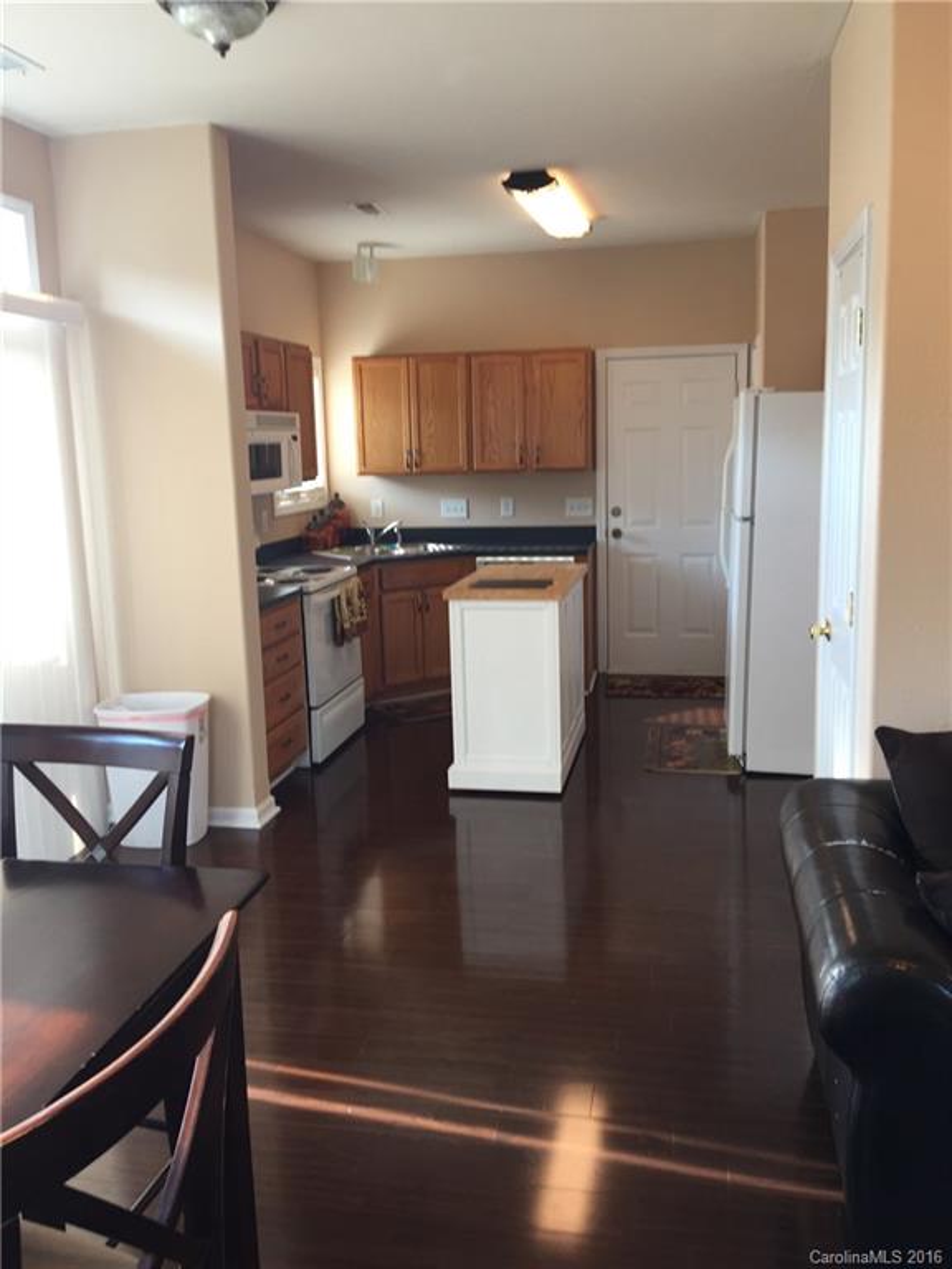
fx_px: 1063
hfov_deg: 48.2
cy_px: 634
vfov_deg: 61.7
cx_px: 476
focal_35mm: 29
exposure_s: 1/30
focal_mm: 4.15
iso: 40
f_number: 2.2
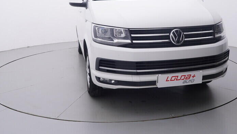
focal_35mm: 35
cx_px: 117
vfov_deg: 33.3
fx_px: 219
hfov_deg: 56.9
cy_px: 34
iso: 200
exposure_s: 1/80
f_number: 5
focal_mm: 15
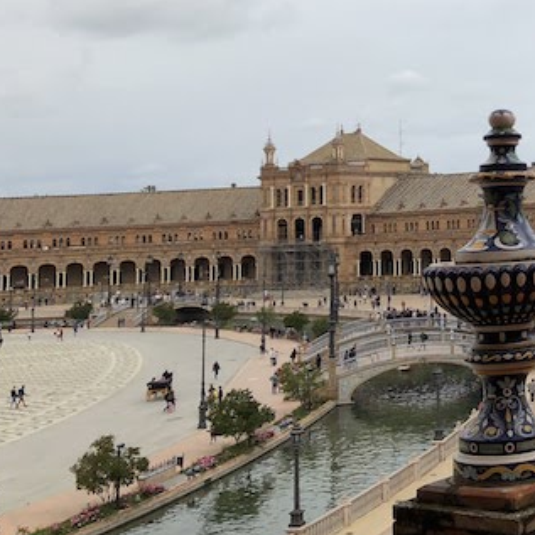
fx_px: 1049
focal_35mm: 60
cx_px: 640
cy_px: 118
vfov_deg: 28.1
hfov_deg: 25.7
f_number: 1.8
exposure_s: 1/3690
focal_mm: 4
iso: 25
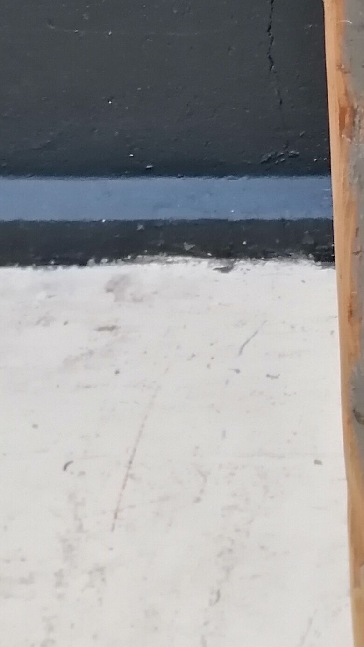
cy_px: -61
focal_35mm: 85
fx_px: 1458
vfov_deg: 23.5
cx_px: 484
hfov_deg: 13.7
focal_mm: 4.75
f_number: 1.8
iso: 320
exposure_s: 1/50
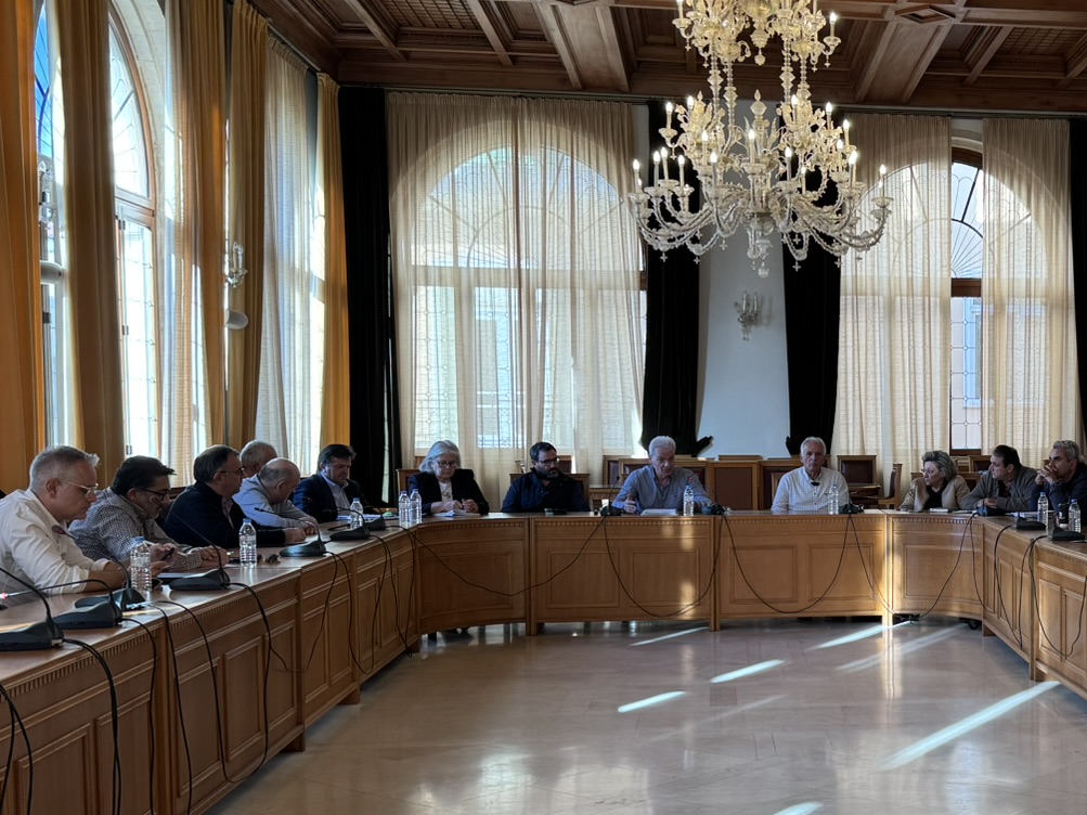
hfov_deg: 36.6
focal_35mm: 49
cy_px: 513
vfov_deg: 29.5
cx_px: 971
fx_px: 1538
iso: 100
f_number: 1.78
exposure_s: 1/100
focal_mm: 6.76
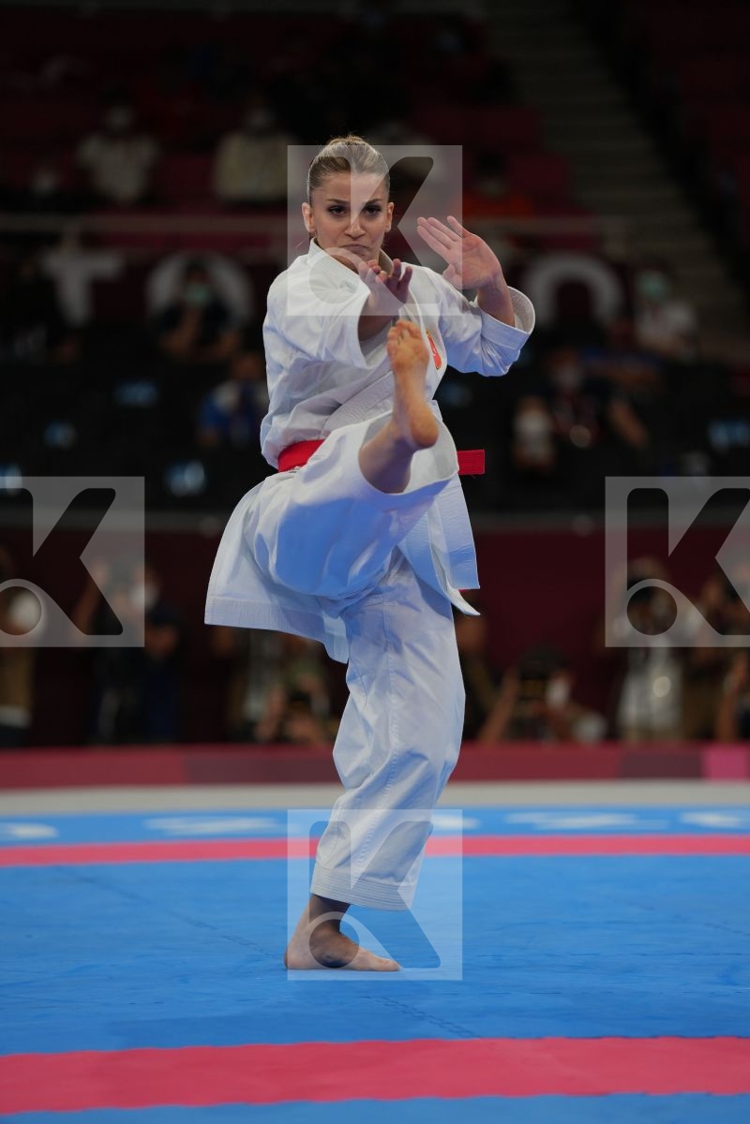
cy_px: 562
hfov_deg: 6.9
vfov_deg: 10.3
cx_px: 375
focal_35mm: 200
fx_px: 6250
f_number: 2.8
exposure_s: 1/1000
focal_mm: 200
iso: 400
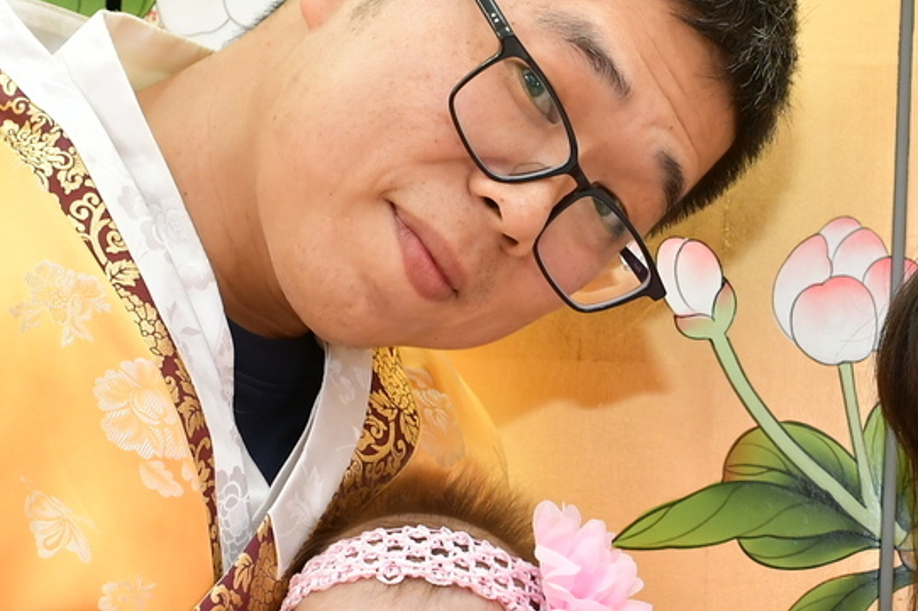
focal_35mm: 155
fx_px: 3951
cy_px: 499
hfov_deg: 13.1
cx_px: 901
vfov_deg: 8.8
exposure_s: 1/200
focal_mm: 35
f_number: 4.5
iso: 800
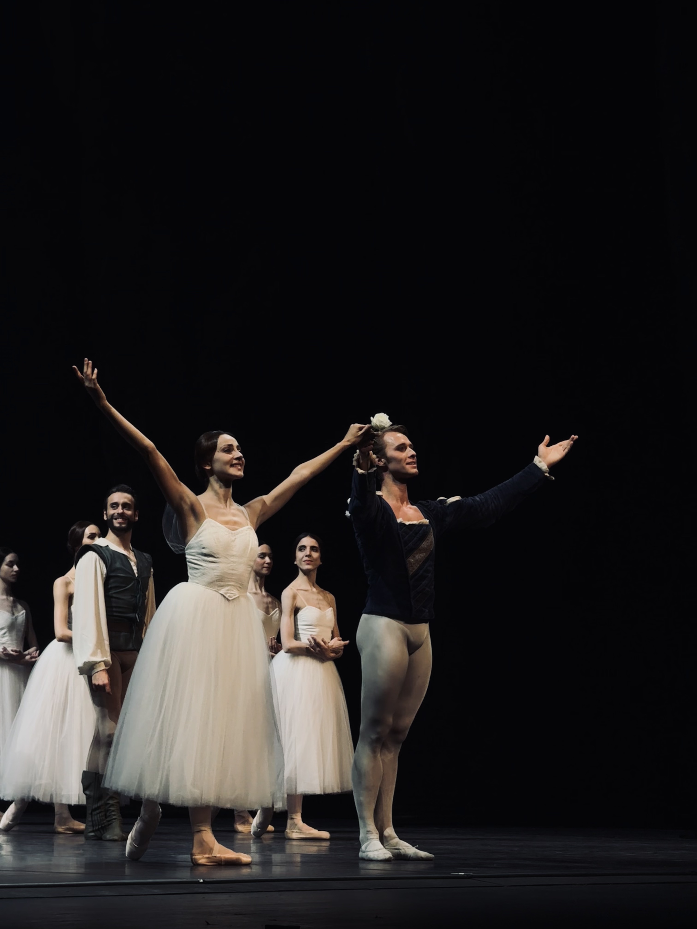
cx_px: 348
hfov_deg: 12.3
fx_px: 3222
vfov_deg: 16.4
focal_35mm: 120
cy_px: 464
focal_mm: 15.66
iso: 80
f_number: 2.8
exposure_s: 1/100
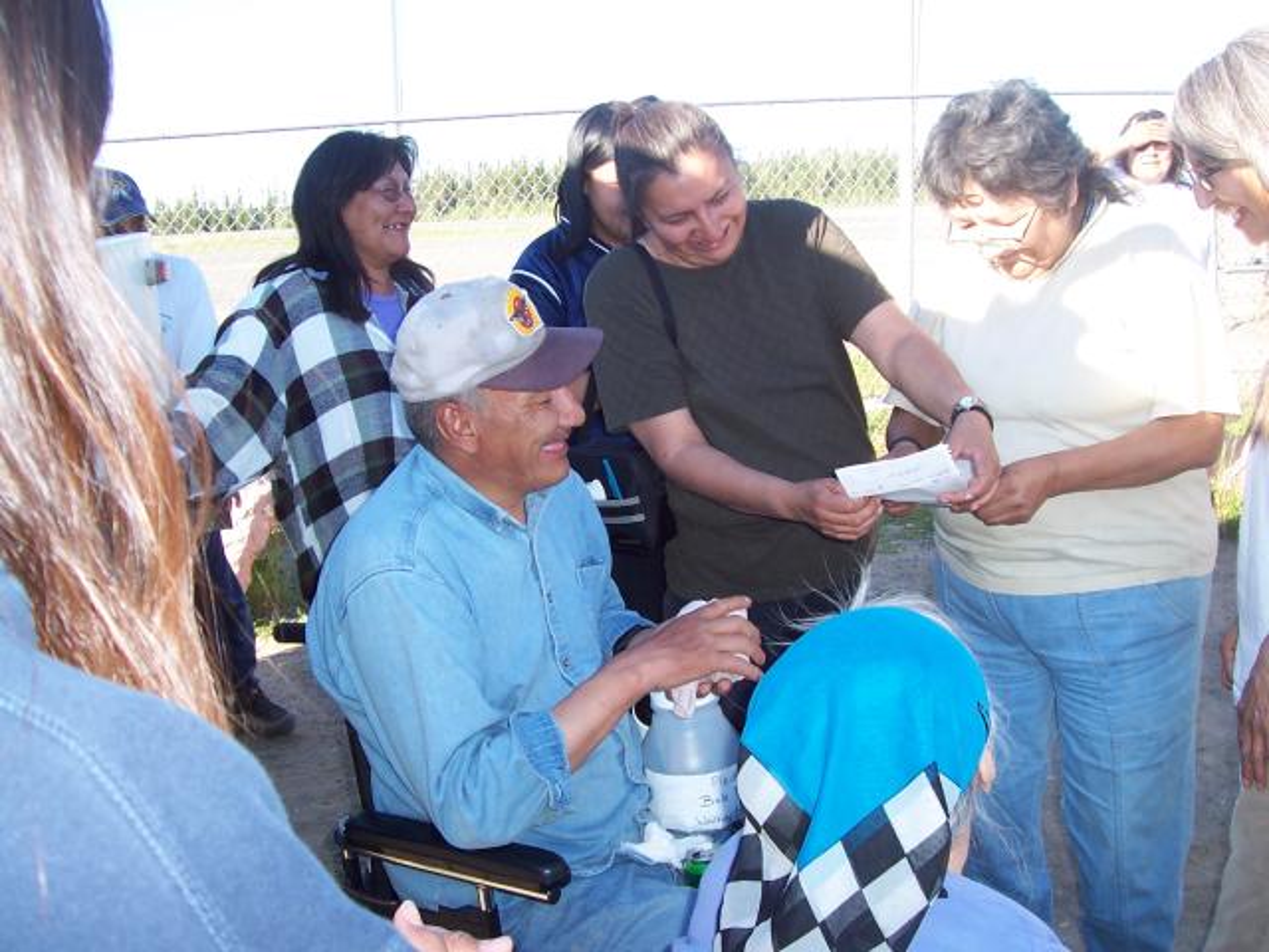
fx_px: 1356
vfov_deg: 38.7
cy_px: 476
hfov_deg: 50.1
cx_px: 634
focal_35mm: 37
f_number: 2.8
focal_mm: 5.6
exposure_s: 1/250
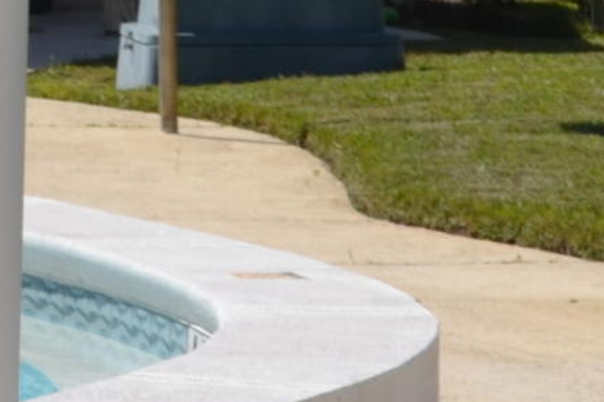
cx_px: -786
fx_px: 6045
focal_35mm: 360
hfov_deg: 5.5
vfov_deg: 3.8
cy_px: 21
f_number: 13
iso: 100
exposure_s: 1/200
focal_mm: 35
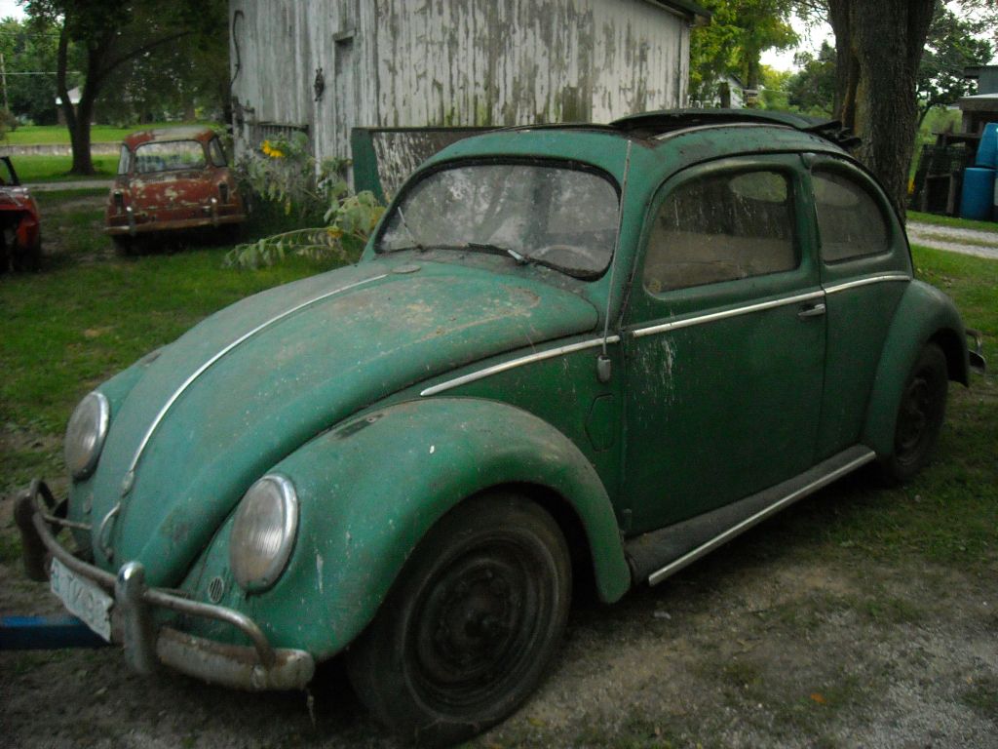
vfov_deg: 40.7
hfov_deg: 52.6
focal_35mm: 35
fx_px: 1009
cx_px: 499
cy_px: 374
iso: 565
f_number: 2.8
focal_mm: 5.7
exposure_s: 1/250
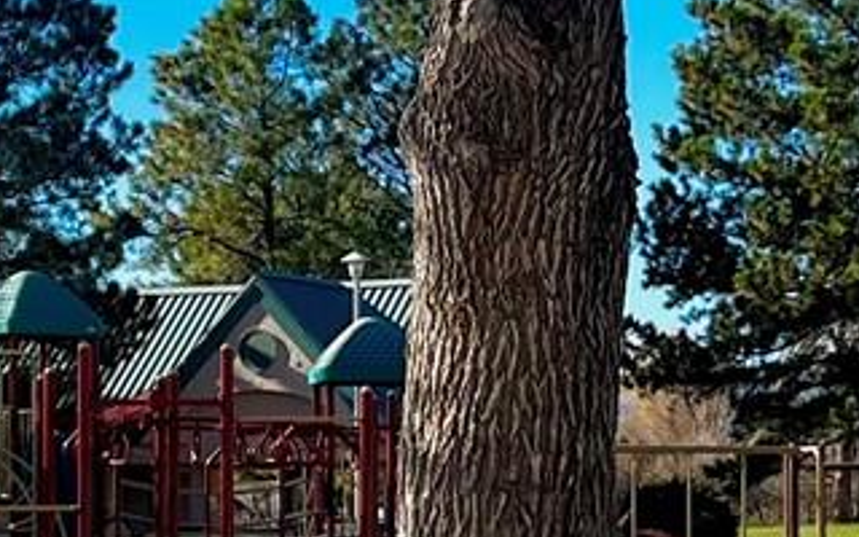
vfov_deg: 9.5
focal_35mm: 138
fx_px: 3231
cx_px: 435
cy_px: 451
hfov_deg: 15.1
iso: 50
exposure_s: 1/2841
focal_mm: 5.7
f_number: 1.5
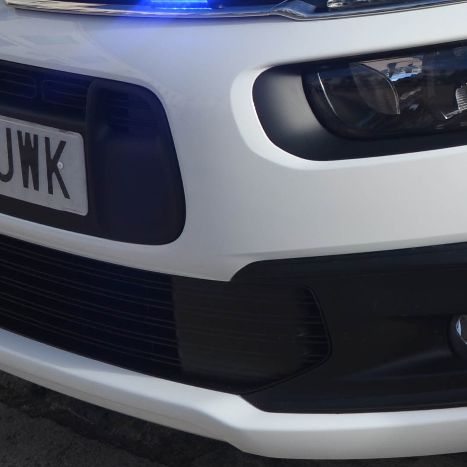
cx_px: 630
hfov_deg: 13.9
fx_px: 1832
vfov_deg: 14.2
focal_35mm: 120
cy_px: -54
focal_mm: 22
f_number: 7.1
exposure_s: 1/200
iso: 100
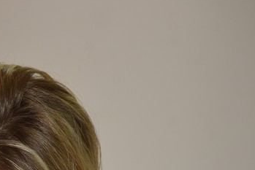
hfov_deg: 3.8
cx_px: -19
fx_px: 3883
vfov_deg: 2.5
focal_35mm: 548
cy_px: 257
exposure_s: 1/200
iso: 400
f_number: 6.3
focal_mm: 170
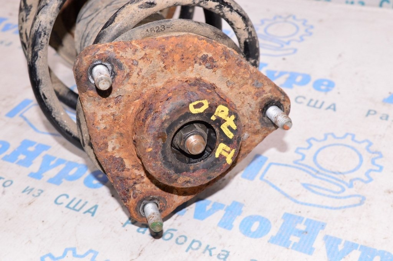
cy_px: 130
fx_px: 622
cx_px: 196
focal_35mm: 57
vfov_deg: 23.7
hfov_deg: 35.1
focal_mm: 38
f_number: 8
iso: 1600
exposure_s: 1/100
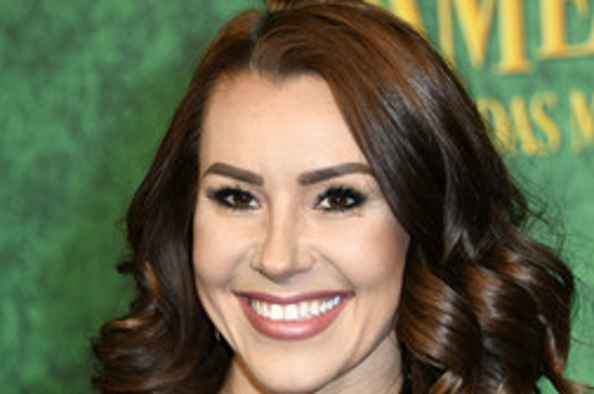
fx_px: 3985
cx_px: 326
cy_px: 307
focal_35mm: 242
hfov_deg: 8.5
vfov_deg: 5.7
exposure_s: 1/160
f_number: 6.3
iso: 200
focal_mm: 135
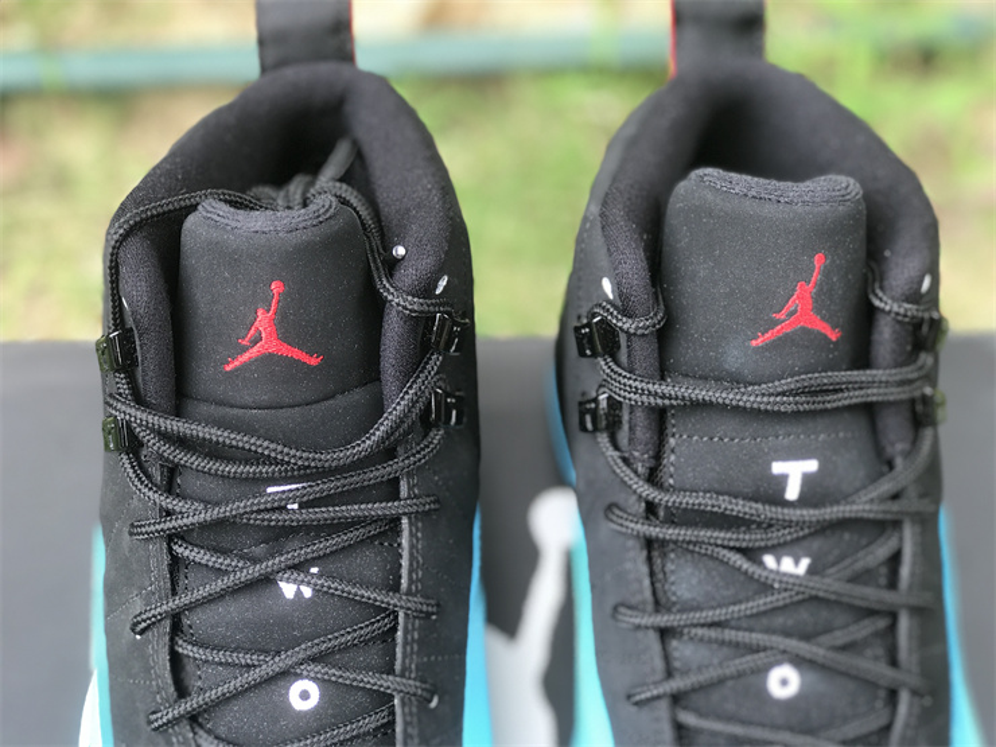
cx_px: 498
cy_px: 374
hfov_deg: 33.8
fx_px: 1640
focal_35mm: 57
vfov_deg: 25.7
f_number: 2.8
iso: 25
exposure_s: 1/50
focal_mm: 6.6
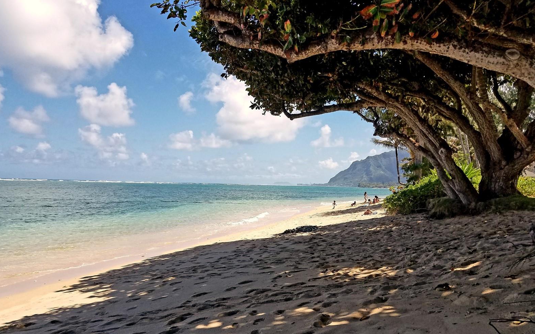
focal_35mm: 28
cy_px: 174
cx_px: 264
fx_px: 408
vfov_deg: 44.5
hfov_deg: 66.5
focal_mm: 4.2
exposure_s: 1/2680
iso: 50
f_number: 1.7
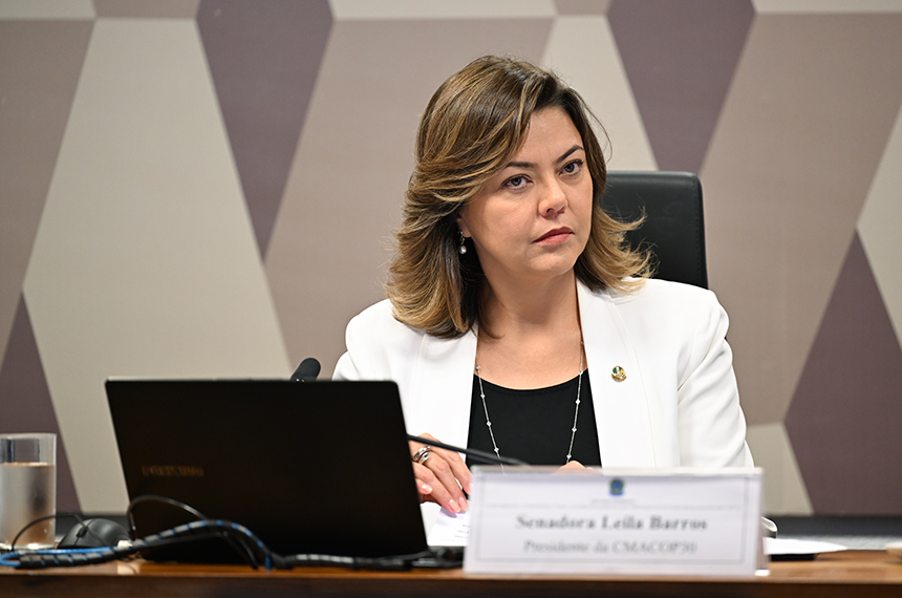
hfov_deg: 10.3
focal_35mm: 200
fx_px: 5002
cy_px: 299
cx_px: 451
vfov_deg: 6.8
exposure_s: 1/125
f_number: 2.8
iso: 1250
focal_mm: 200
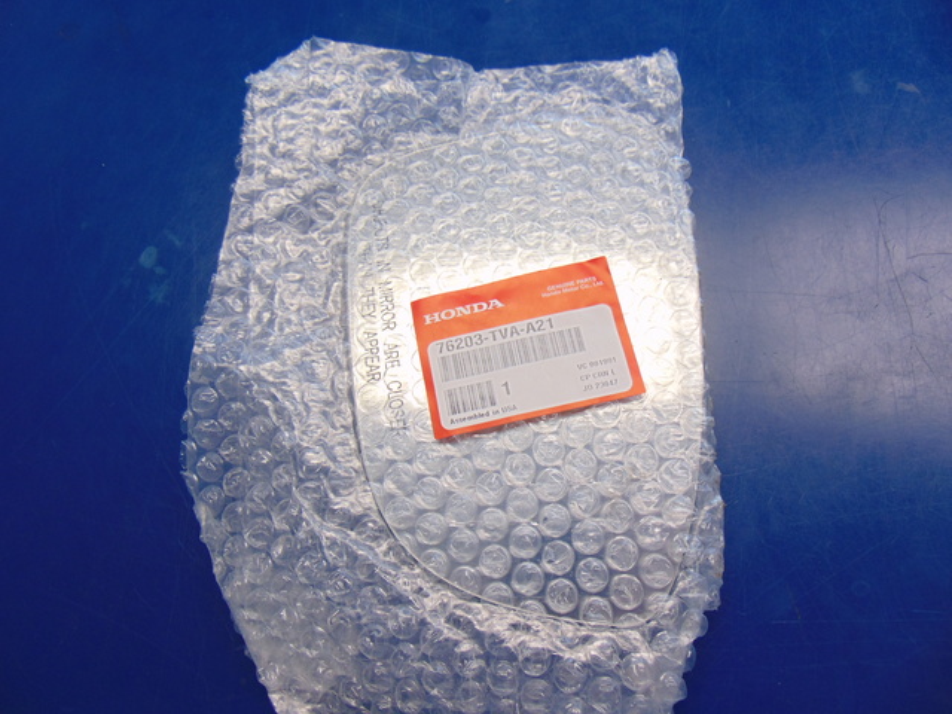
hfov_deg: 69.4
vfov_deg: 54.9
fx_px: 688
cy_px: 357
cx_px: 476
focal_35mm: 25
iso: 80
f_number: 3
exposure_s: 1/40
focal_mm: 4.5
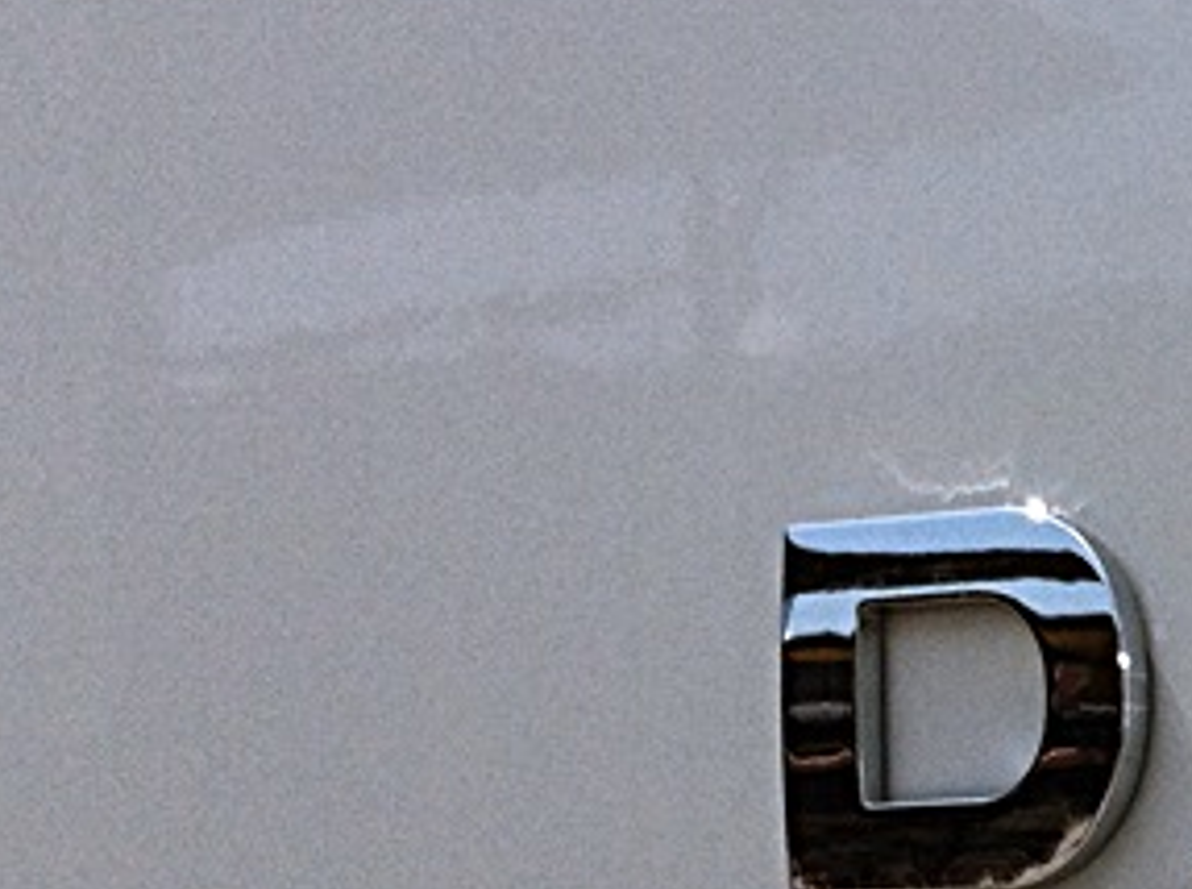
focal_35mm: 122
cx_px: 1591
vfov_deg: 11.9
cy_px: 958
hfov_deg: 15.3
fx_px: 4192
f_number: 2.8
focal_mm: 3.85
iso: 80
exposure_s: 1/2011
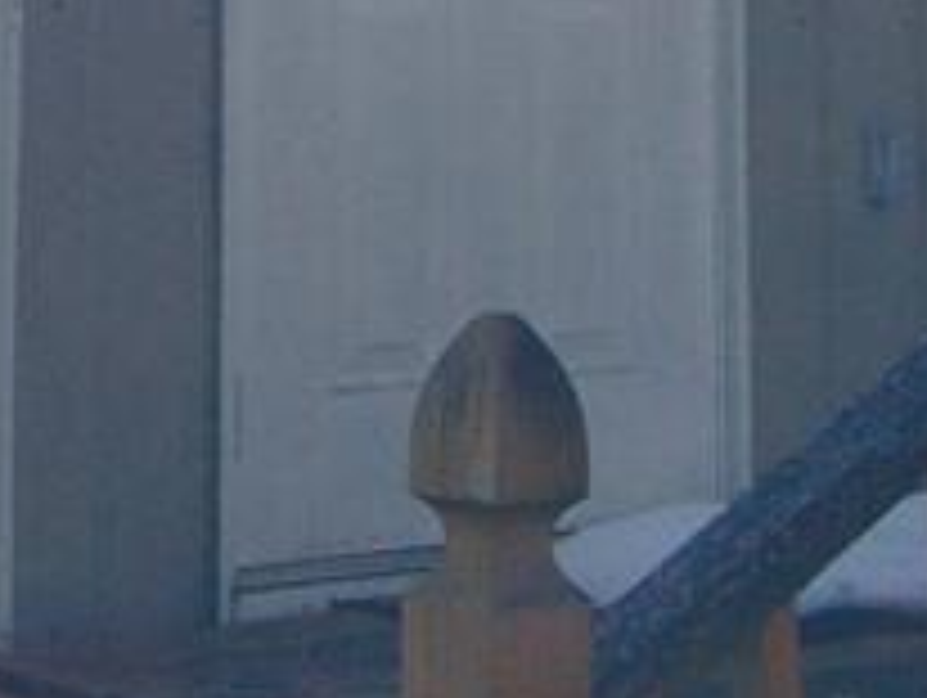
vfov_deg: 11.5
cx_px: 158
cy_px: -329
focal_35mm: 124
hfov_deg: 15.7
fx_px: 3325
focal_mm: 4.5
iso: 100
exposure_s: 1/500
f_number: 3
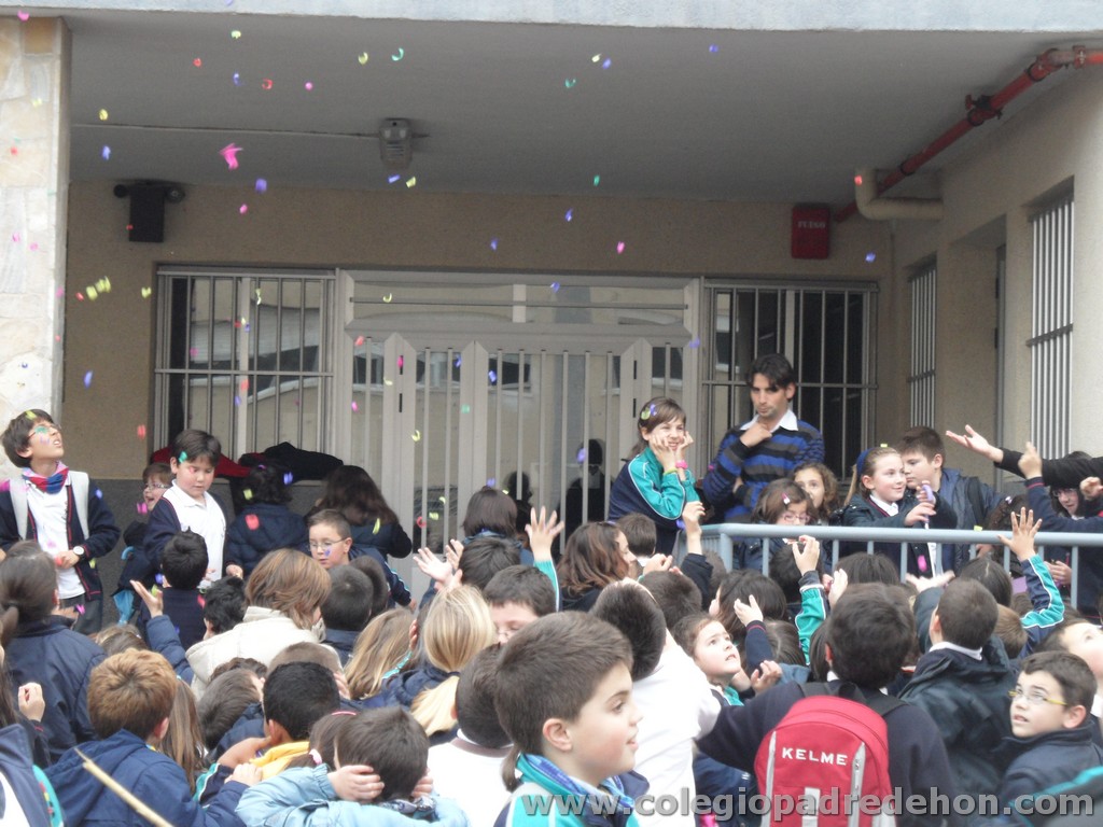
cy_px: 414
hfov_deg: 19.6
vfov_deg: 14.8
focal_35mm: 100
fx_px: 3186
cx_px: 552
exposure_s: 1/45
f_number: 4.4
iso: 200
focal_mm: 16.3
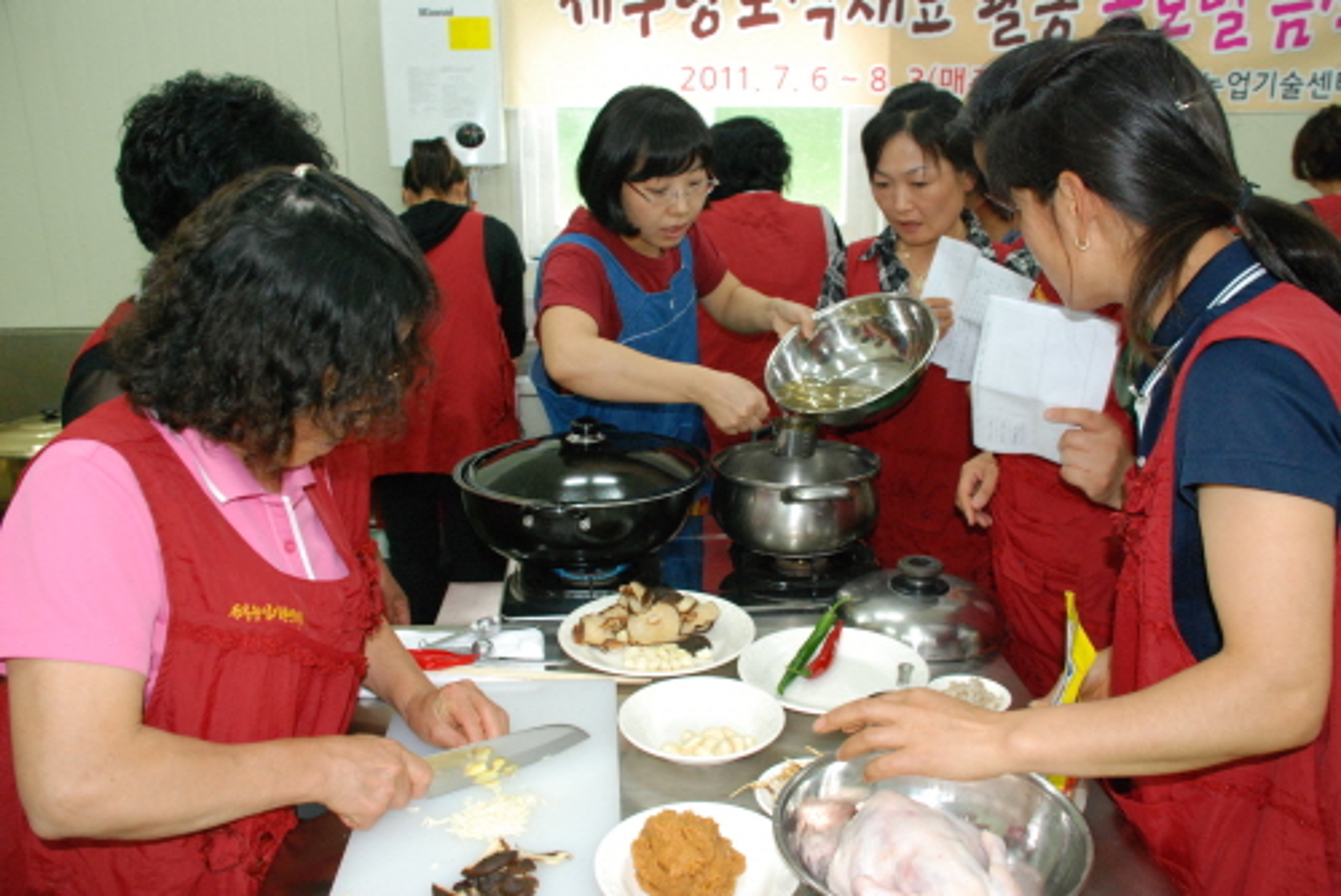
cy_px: 448
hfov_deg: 61.9
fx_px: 1118
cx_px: 670
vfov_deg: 43.7
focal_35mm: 30
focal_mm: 20
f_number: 5
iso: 1000
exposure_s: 1/60
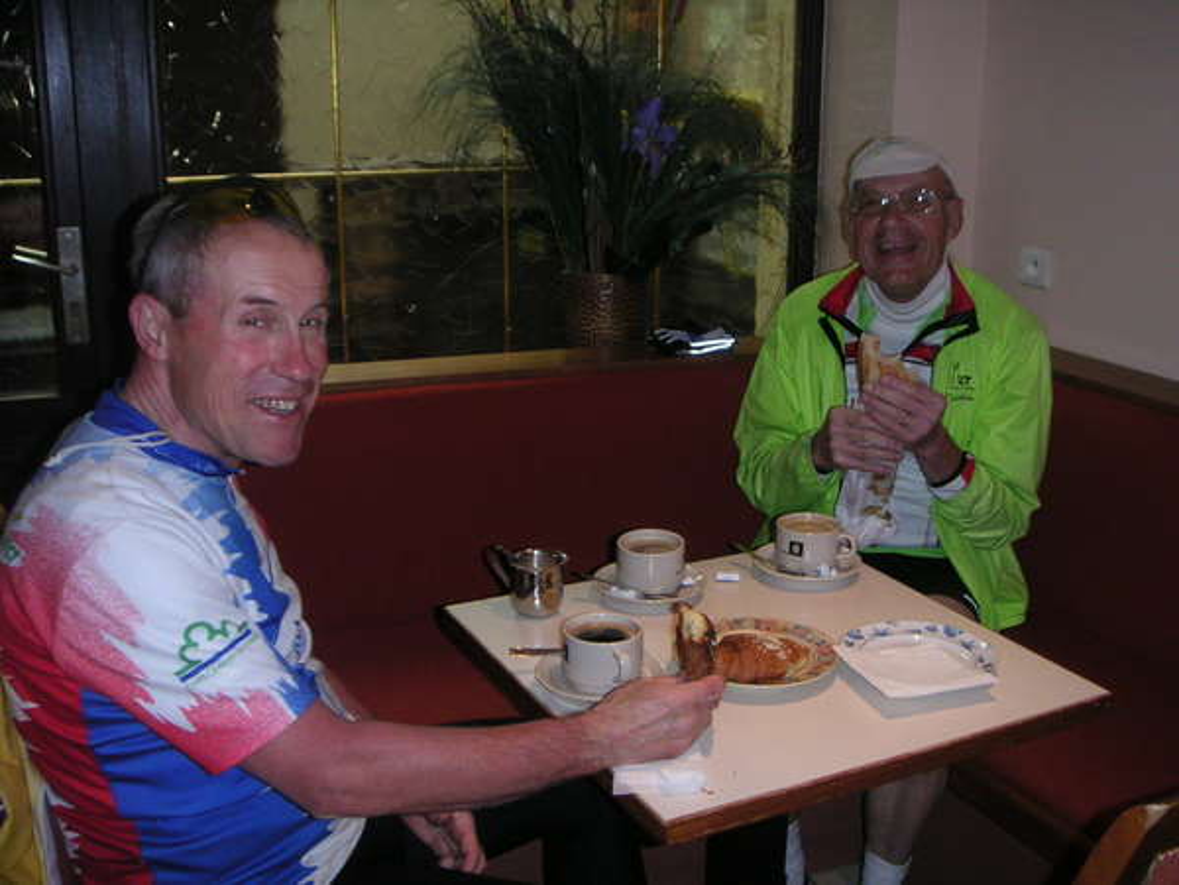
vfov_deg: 37.7
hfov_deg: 49.0
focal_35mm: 38
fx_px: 1294
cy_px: 442
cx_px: 590
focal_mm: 6
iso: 160
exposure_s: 1/45
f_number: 2.8
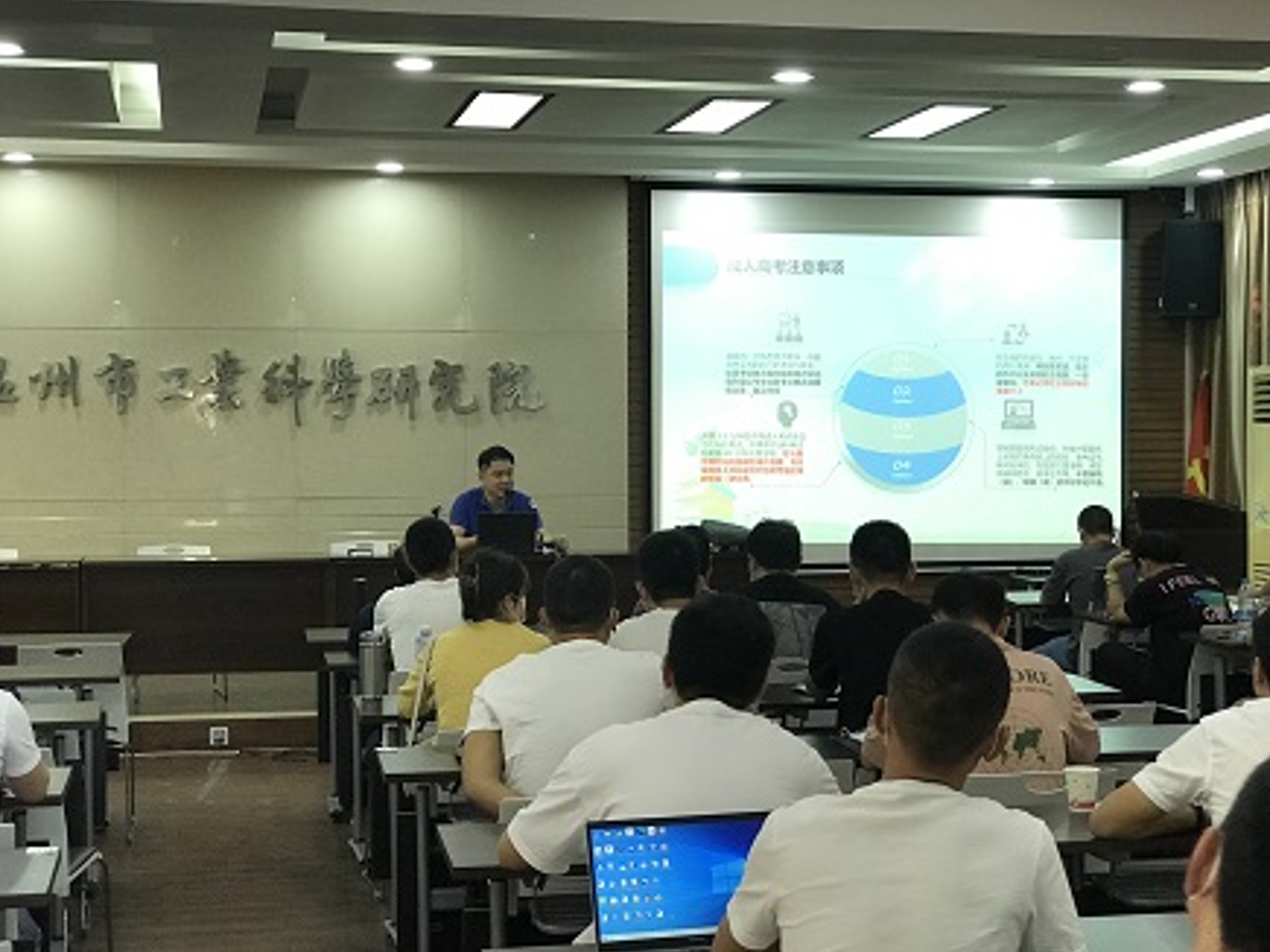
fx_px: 2164
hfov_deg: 32.7
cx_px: 642
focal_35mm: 59
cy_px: 489
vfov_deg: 24.8
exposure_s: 1/50
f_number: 2.8
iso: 160
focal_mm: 6.6
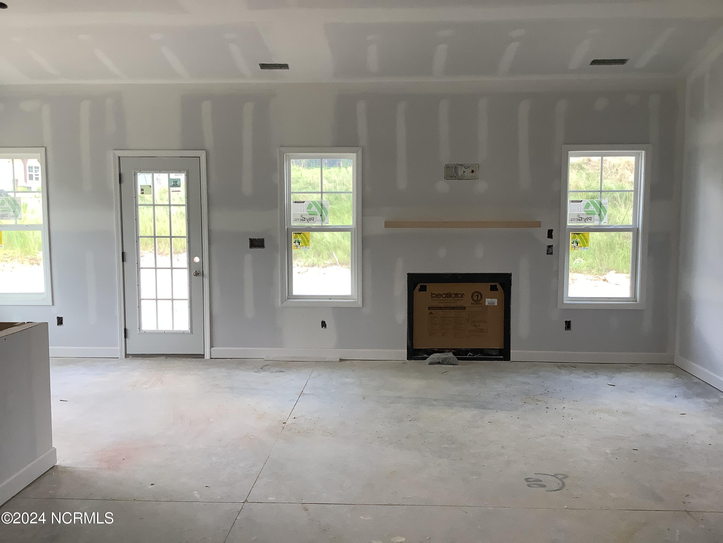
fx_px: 647
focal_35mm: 31
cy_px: 272
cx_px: 362
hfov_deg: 58.4
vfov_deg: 45.4
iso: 64
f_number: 2.4
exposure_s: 1/120
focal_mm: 3.3
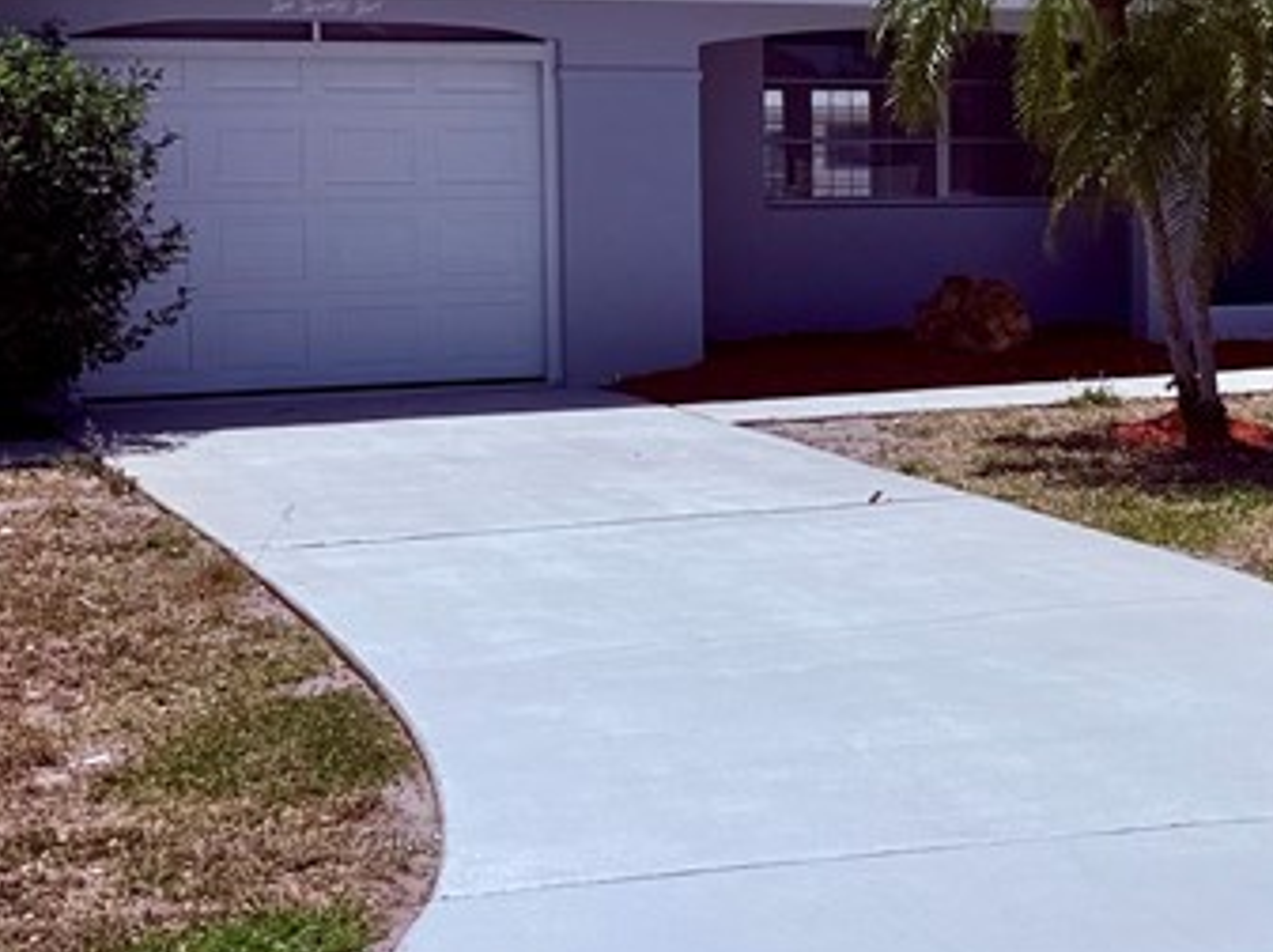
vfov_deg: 20.0
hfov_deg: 26.1
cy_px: 280
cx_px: 1050
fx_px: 2682
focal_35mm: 73
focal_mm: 6.76
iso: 80
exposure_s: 1/9091
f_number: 1.78
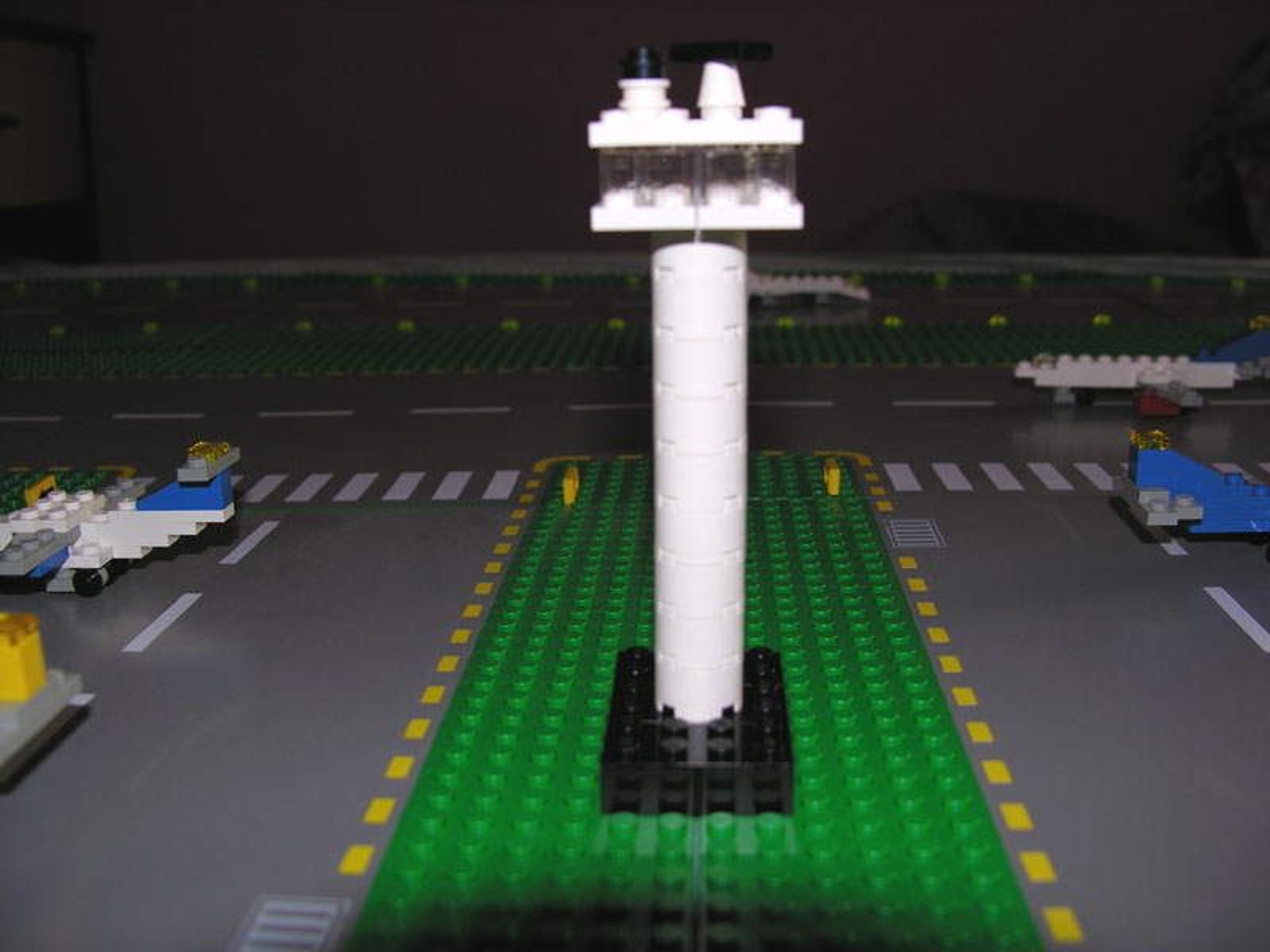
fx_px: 1284
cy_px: 476
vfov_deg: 40.7
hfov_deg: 52.6
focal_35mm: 35
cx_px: 635
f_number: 2.8
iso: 50
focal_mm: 8.9
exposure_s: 1/60.1
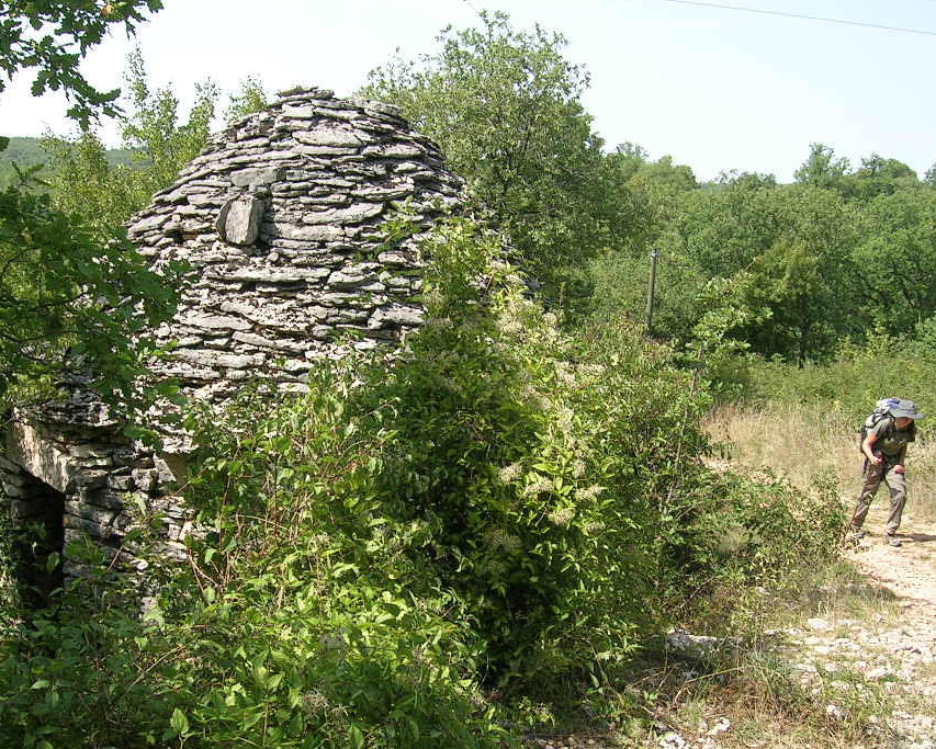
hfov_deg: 44.7
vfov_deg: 36.5
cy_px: 405
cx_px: 422
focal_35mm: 41
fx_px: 1136
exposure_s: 1/179
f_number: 4.8
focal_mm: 5.4
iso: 50
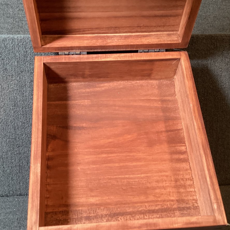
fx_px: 353
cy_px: 123
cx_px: 117
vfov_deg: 36.0
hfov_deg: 36.1
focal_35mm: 47
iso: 250
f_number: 2.4
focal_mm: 3.3
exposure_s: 1/50
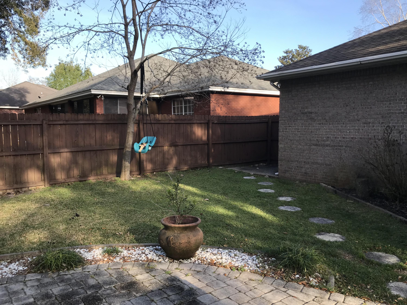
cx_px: 204
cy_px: 152
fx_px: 329
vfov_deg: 49.7
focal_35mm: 28
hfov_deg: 63.4
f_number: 1.8
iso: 20
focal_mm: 3.99
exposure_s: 1/634
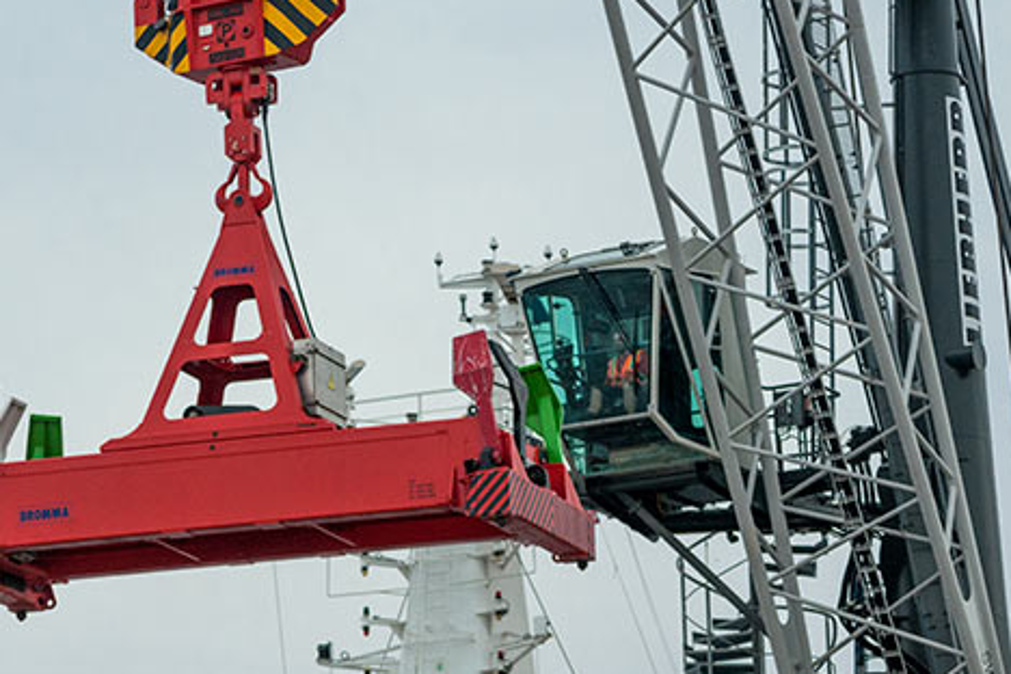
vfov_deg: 6.2
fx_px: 6262
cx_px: 436
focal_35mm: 223
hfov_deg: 9.2
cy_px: 271
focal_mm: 120
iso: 400
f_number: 7.1
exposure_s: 1/1250
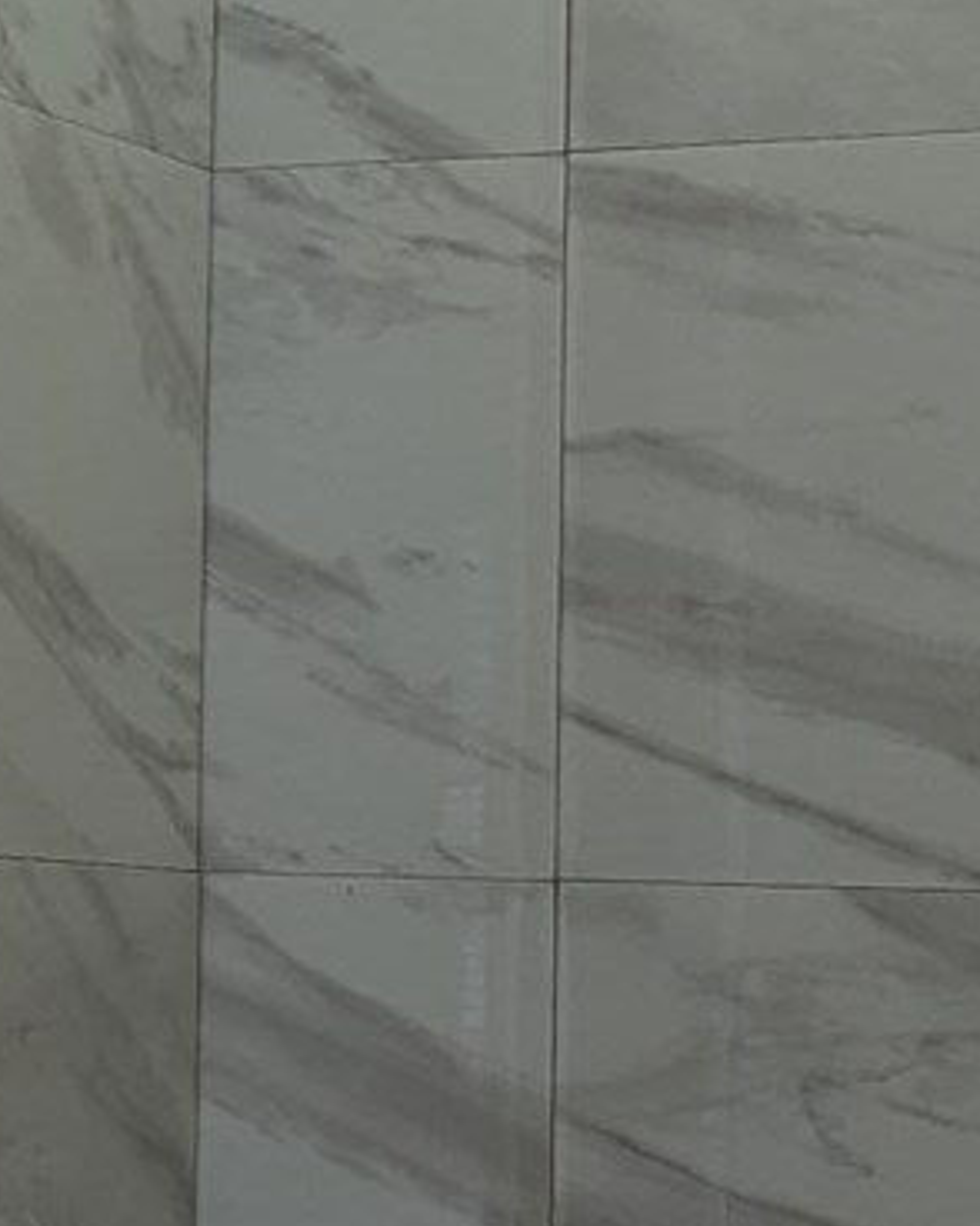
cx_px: -1053
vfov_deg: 13.1
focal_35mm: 147
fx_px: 5334
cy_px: 556
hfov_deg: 9.7
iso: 26
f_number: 1.85
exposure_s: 1/127
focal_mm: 6.81
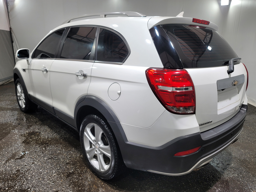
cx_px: 128
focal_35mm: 25
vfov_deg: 54.9
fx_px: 185
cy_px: 96
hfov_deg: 69.4
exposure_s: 1/120
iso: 32
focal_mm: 7
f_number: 1.8
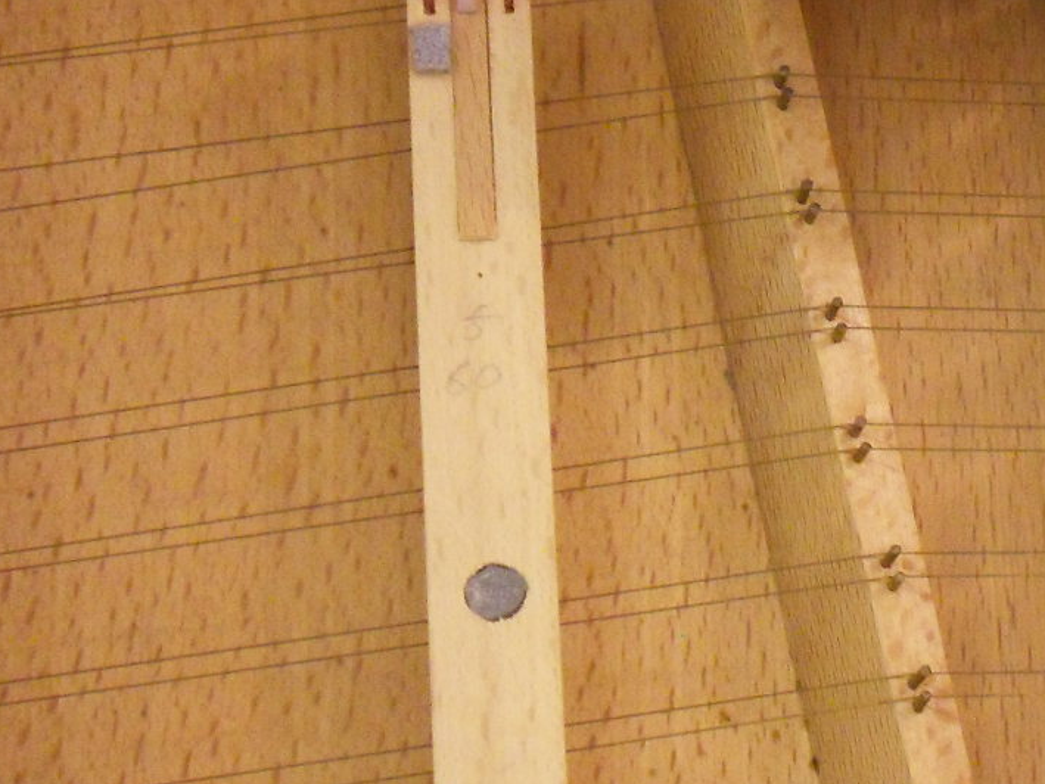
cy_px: 317
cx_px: 1306
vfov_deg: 14.2
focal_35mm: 104
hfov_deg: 17.8
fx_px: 3140
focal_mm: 6.3
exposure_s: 1/15
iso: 400
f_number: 3.9
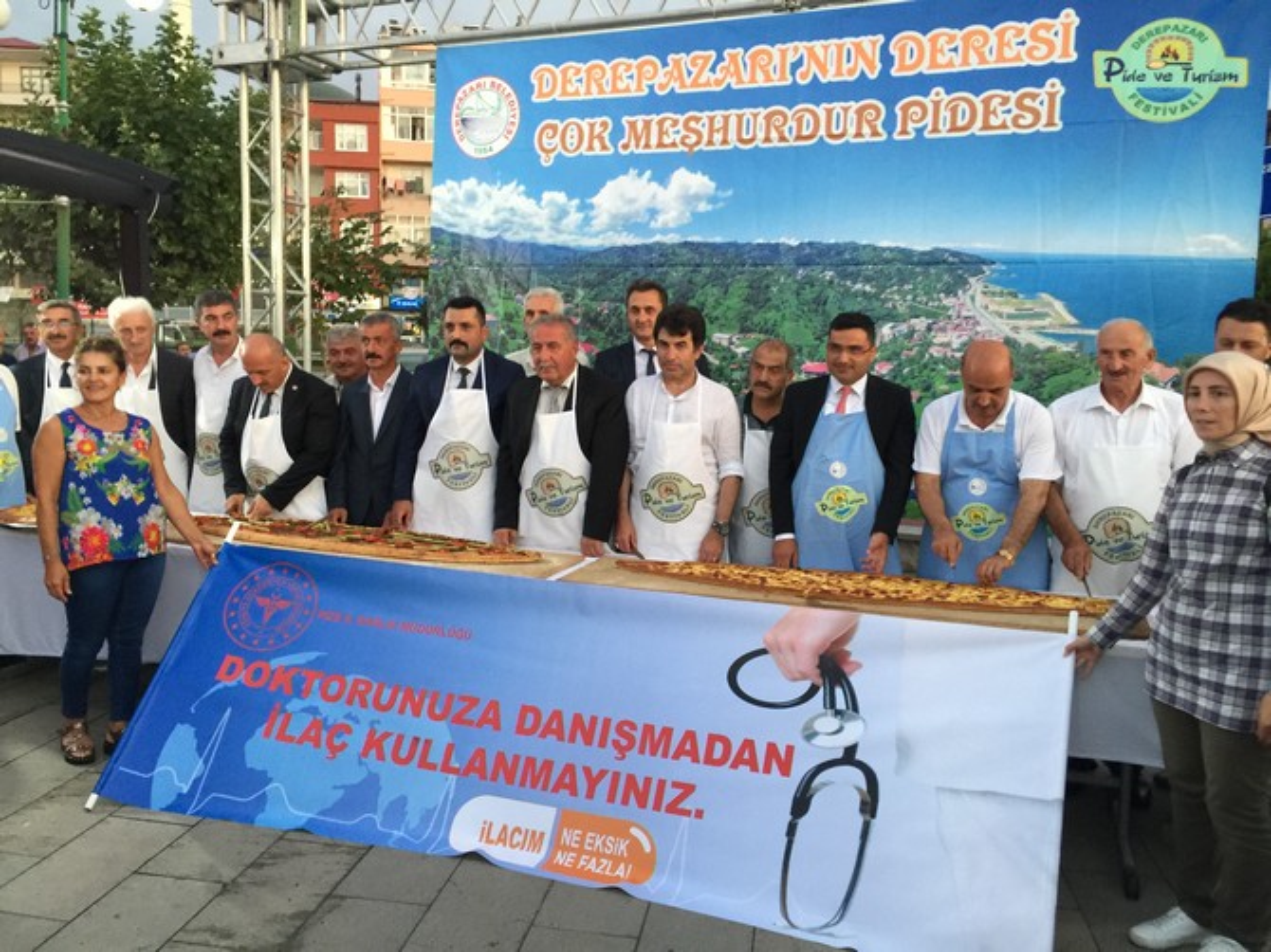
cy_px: 476
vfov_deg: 48.2
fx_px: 1064
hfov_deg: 61.7
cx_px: 636
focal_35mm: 29
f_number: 2.2
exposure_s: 1/33
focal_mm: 4.15
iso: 80
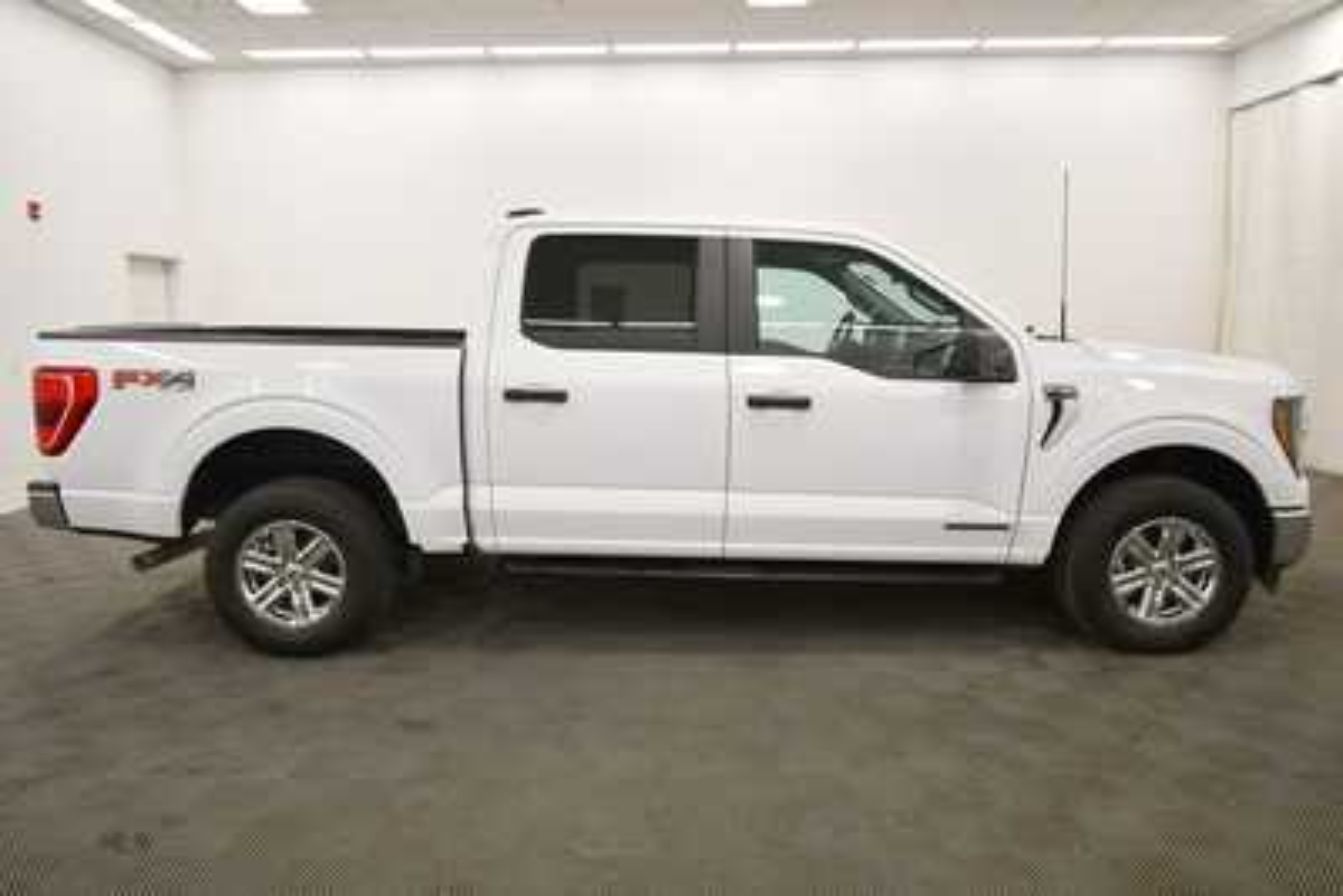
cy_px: 448
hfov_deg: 78.6
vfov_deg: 57.3
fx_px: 821
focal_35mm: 22
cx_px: 672
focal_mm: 15
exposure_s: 1/250
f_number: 5
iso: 720
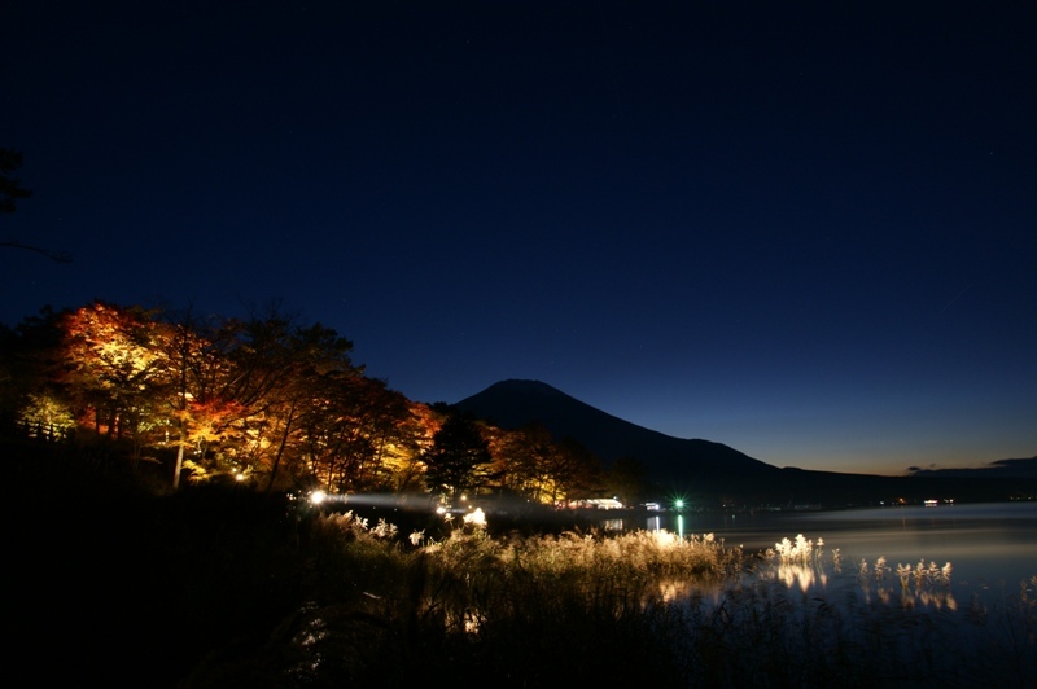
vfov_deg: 53.1
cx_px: 518
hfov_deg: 73.8
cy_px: 344
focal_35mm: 24
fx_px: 691
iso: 200
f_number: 11
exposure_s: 30
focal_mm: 16
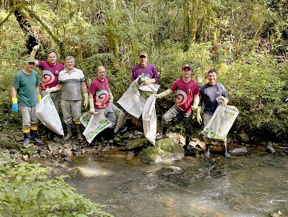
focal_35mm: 50
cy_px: 104
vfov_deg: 29.2
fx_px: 417
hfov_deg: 38.1
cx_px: 142
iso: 80
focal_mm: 6.86
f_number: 1.78
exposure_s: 1/102
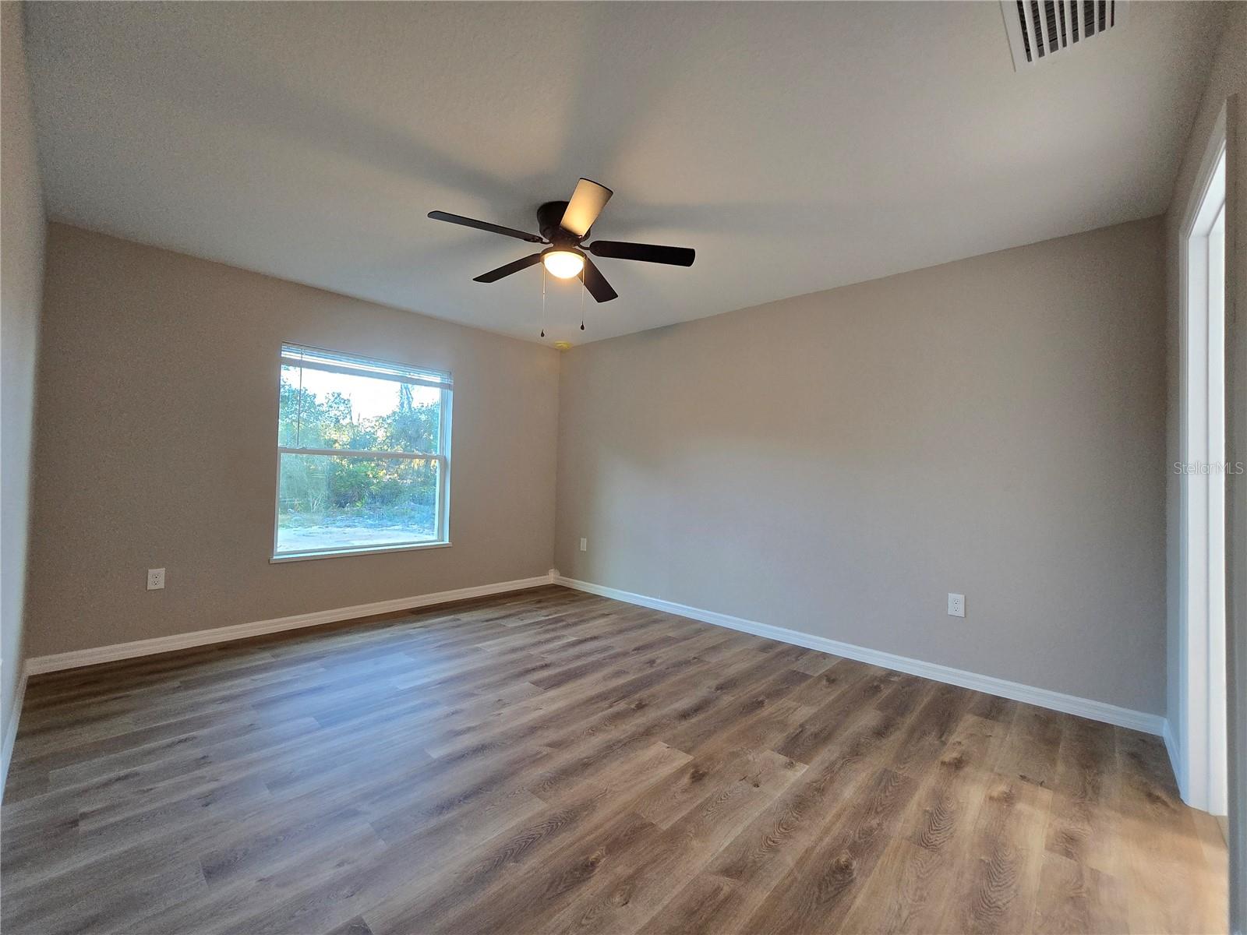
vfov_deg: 89.9
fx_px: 468
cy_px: 468
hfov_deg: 106.2
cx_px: 624
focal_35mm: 13
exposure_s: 1/60
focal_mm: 2.2
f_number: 2.2
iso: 320
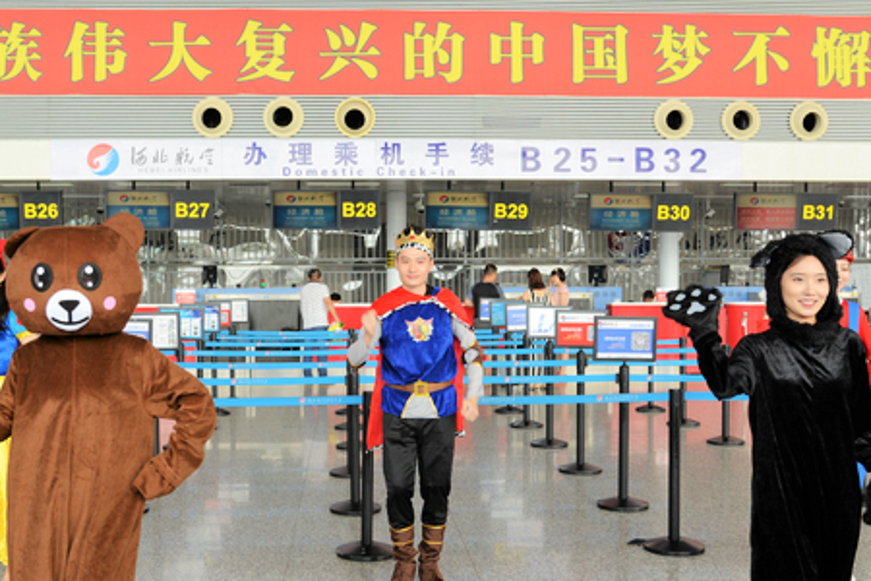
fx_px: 871
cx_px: 385
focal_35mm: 36
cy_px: 372
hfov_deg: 53.0
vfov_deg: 36.6
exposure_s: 1/125
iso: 360
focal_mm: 27
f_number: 5.6
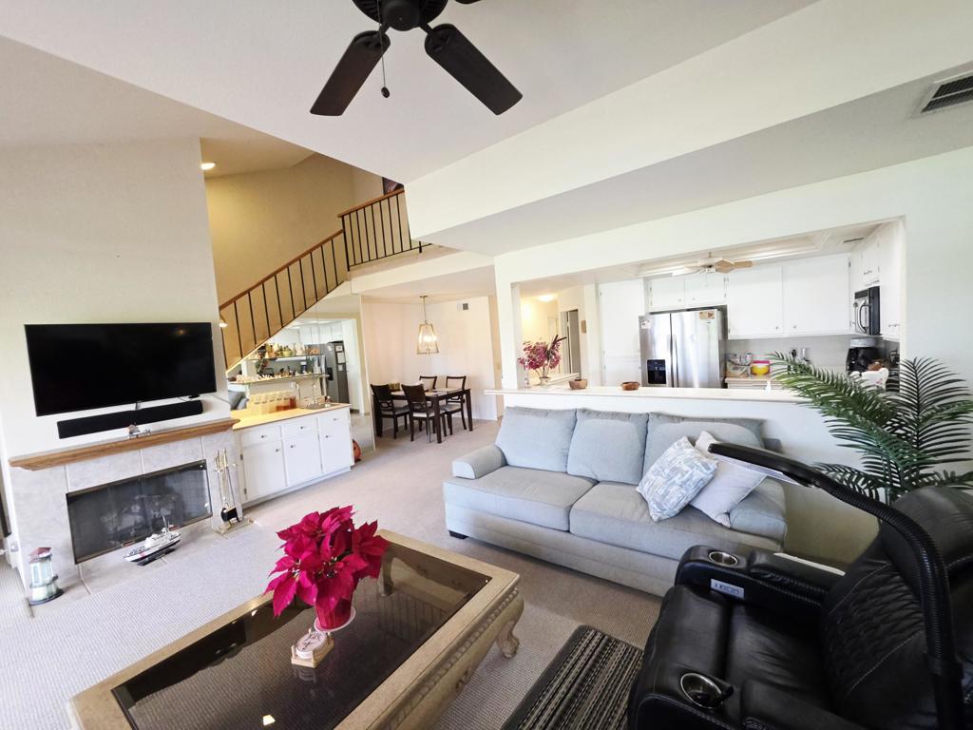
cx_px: 486
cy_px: 365
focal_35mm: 13
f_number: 1.9
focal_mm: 2.2
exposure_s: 1/60.2
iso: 200
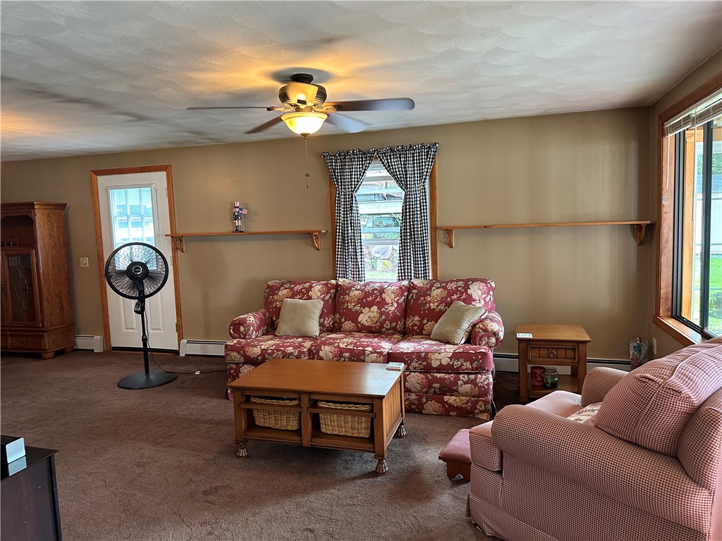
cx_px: 361
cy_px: 270
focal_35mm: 24
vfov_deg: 56.8
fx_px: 501
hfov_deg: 71.6
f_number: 1.78
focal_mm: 6.86
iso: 250
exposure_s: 1/60
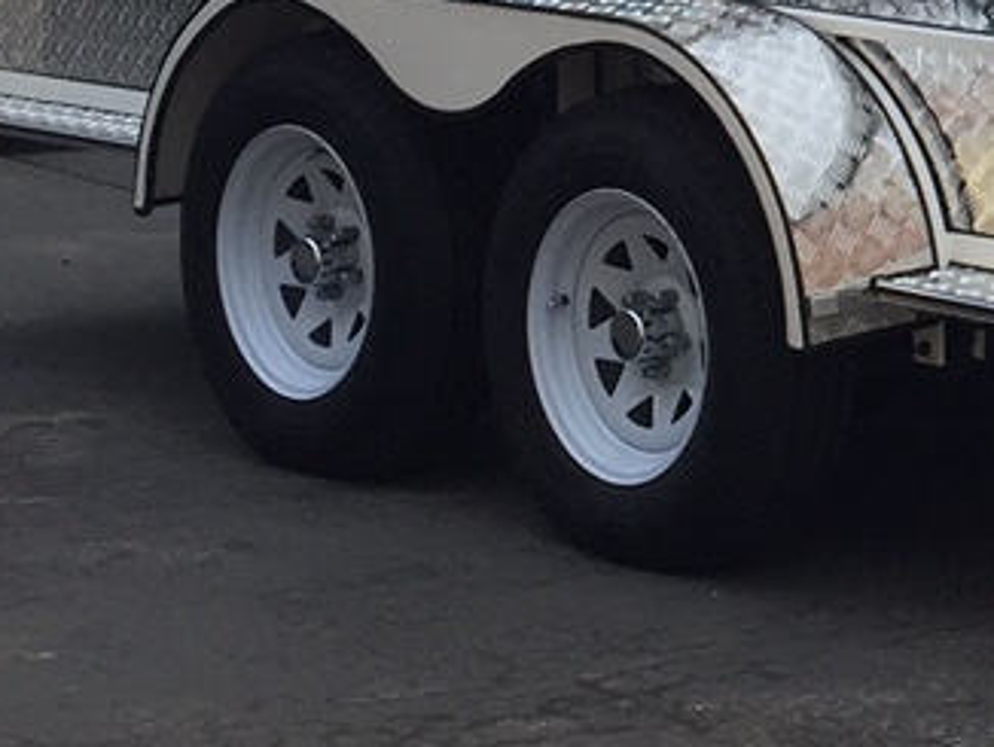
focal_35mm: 145
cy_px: -265
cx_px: 1741
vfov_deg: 10.0
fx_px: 4167
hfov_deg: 12.5
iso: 32
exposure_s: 1/898
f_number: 2.2
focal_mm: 4.15
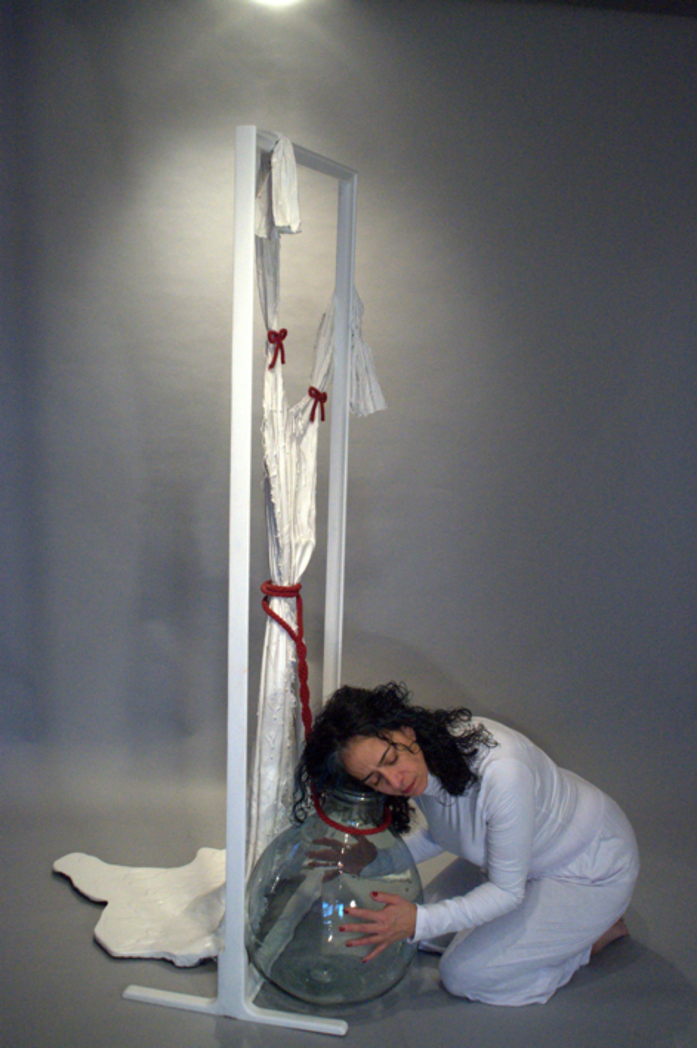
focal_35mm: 42
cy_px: 524
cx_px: 348
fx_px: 1221
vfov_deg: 46.4
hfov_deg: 31.8
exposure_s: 1/250
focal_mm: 28
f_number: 3.8
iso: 5000
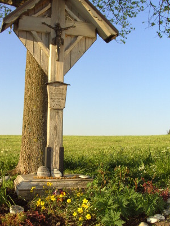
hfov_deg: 29.6
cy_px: 113
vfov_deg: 38.9
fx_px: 321
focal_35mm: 49
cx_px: 64
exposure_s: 1/200
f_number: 5.6
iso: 100
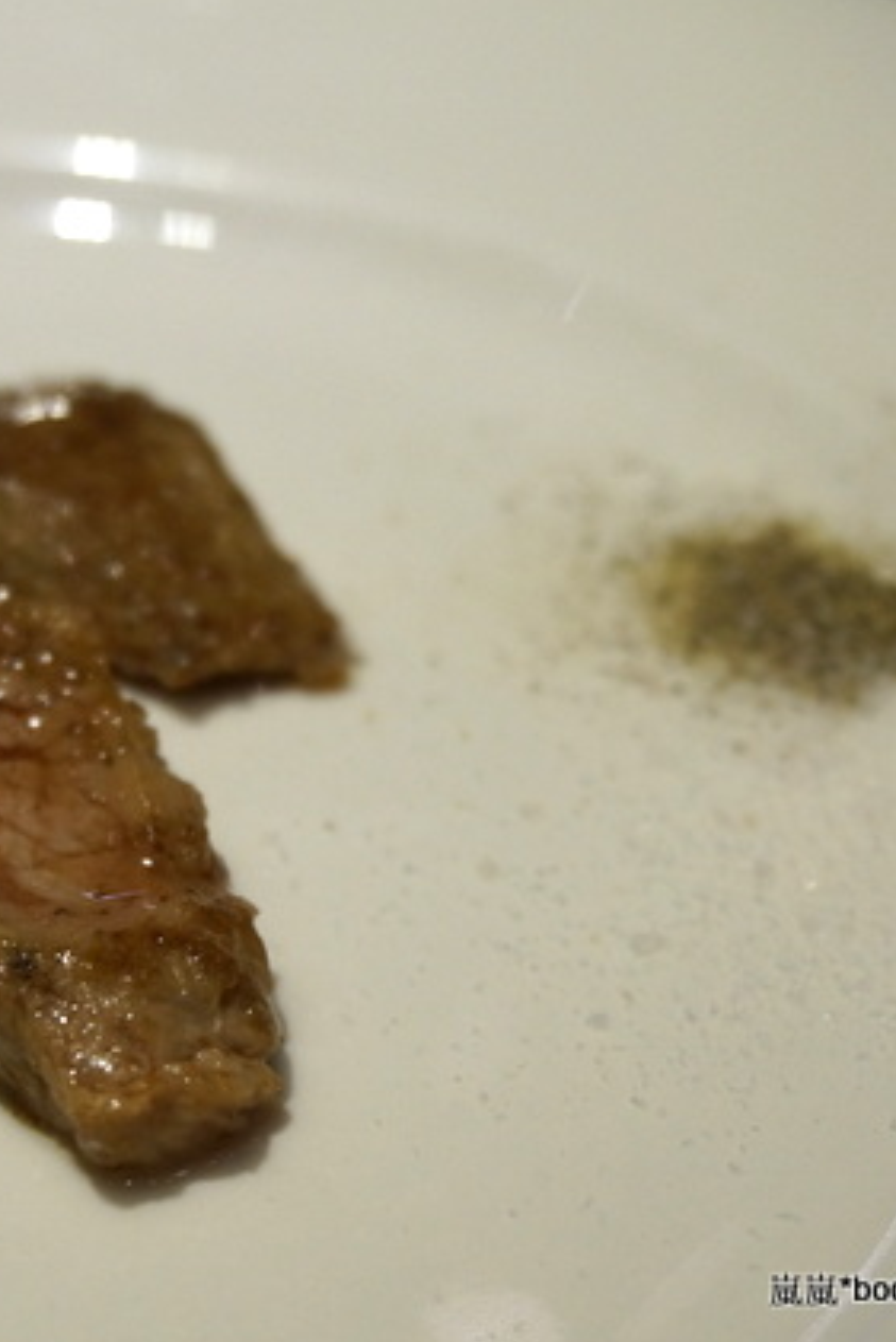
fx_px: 3059
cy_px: 673
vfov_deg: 24.8
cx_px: 258
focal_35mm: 82
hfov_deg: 16.6
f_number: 5.6
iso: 1000
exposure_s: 1/60
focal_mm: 36
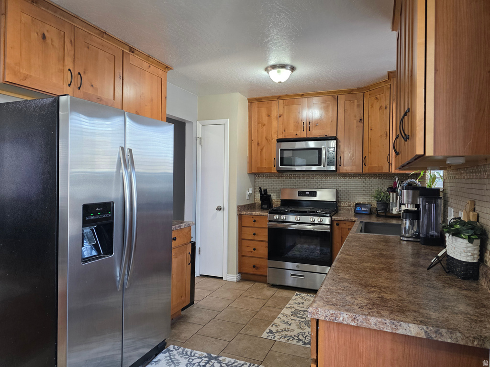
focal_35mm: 23
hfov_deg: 73.9
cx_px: 245
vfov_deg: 58.9
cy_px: 184
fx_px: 326
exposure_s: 1/120
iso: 200
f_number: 1.7
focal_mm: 6.3
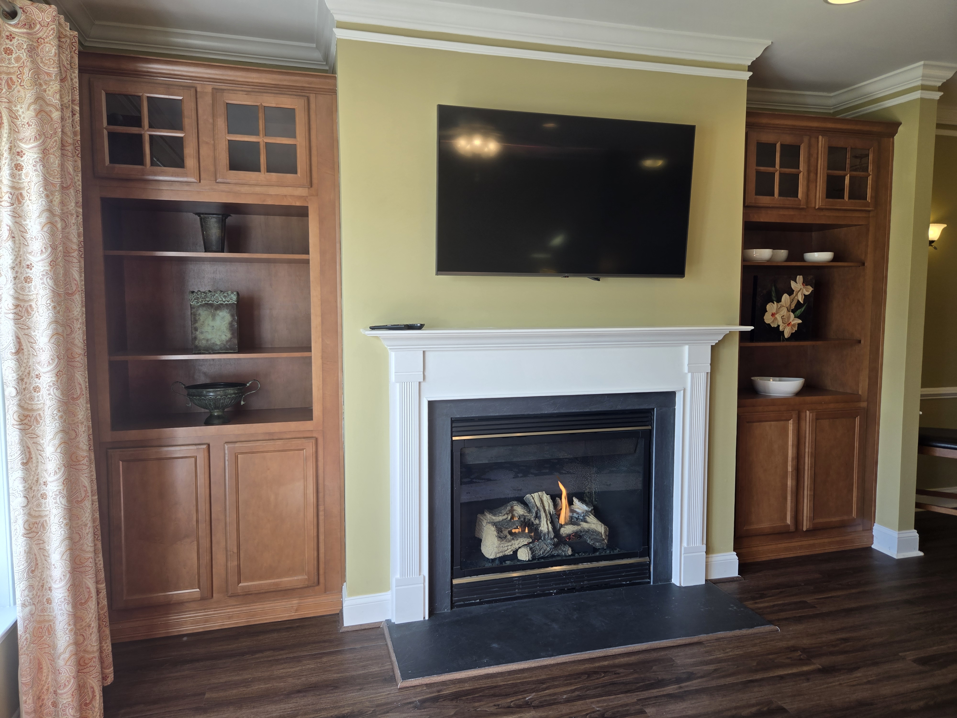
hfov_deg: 73.9
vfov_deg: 58.9
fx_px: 636
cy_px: 359
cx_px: 478
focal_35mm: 23
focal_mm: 5.4
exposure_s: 1/120
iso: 32
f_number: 1.8
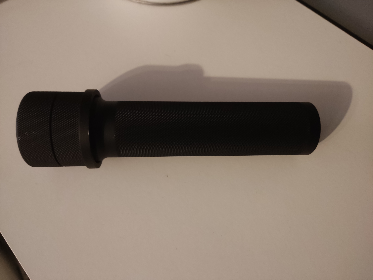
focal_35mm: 25
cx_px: 186
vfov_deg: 54.9
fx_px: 269
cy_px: 140
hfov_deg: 69.4
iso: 1468
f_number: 1.79
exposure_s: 1/25
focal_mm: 4.71
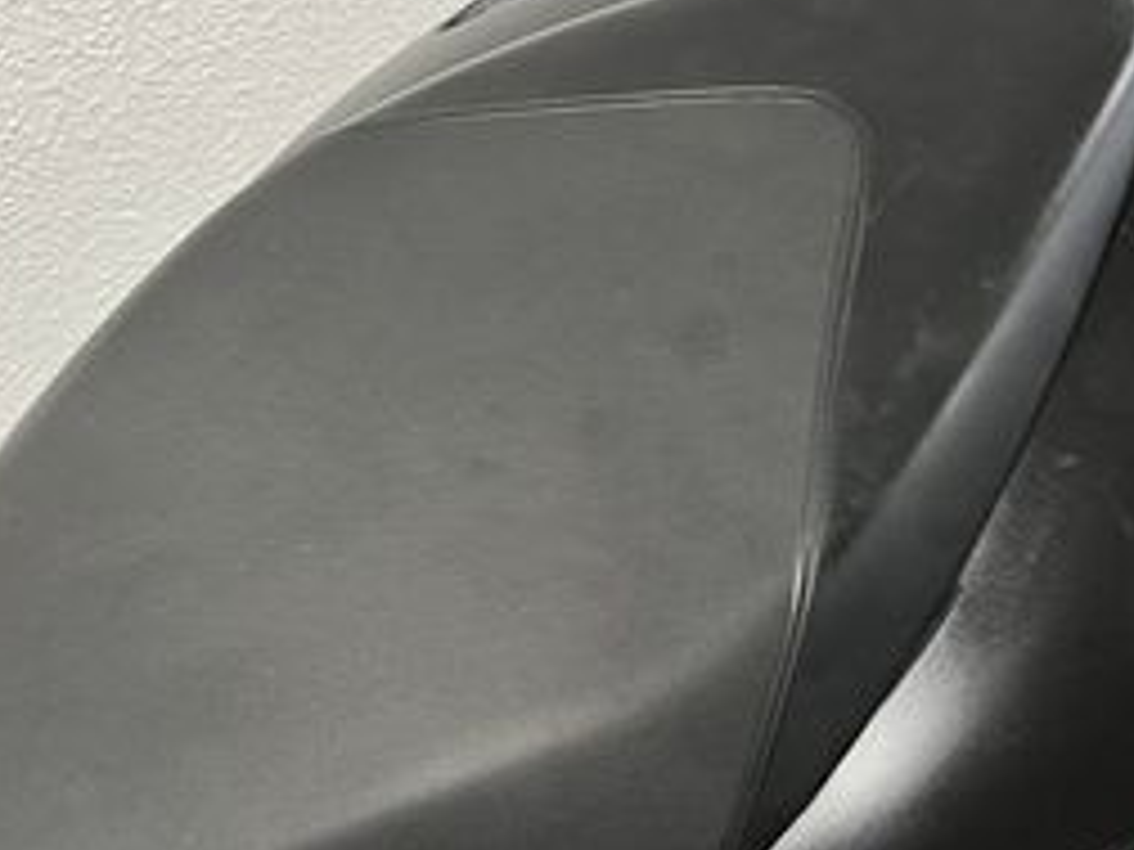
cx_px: 598
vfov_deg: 22.2
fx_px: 2162
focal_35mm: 66
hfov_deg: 29.4
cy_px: 504
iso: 125
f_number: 1.6
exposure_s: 1/50
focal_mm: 5.1
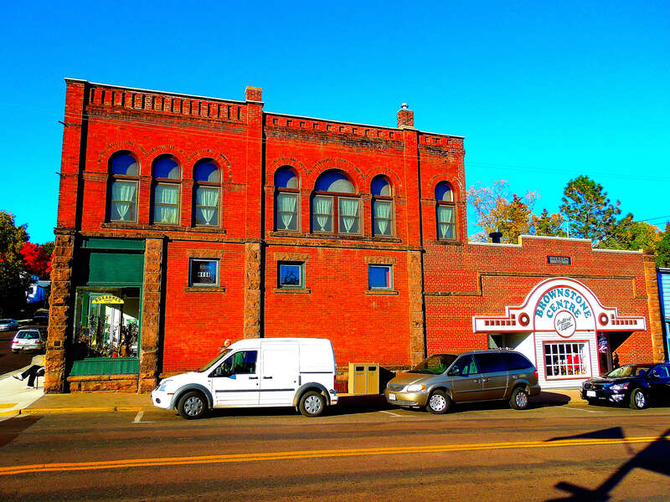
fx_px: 484
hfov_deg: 69.4
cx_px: 335
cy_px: 251
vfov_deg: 54.9
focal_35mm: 25
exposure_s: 1/1000
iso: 100
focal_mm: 4.5
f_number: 3.3
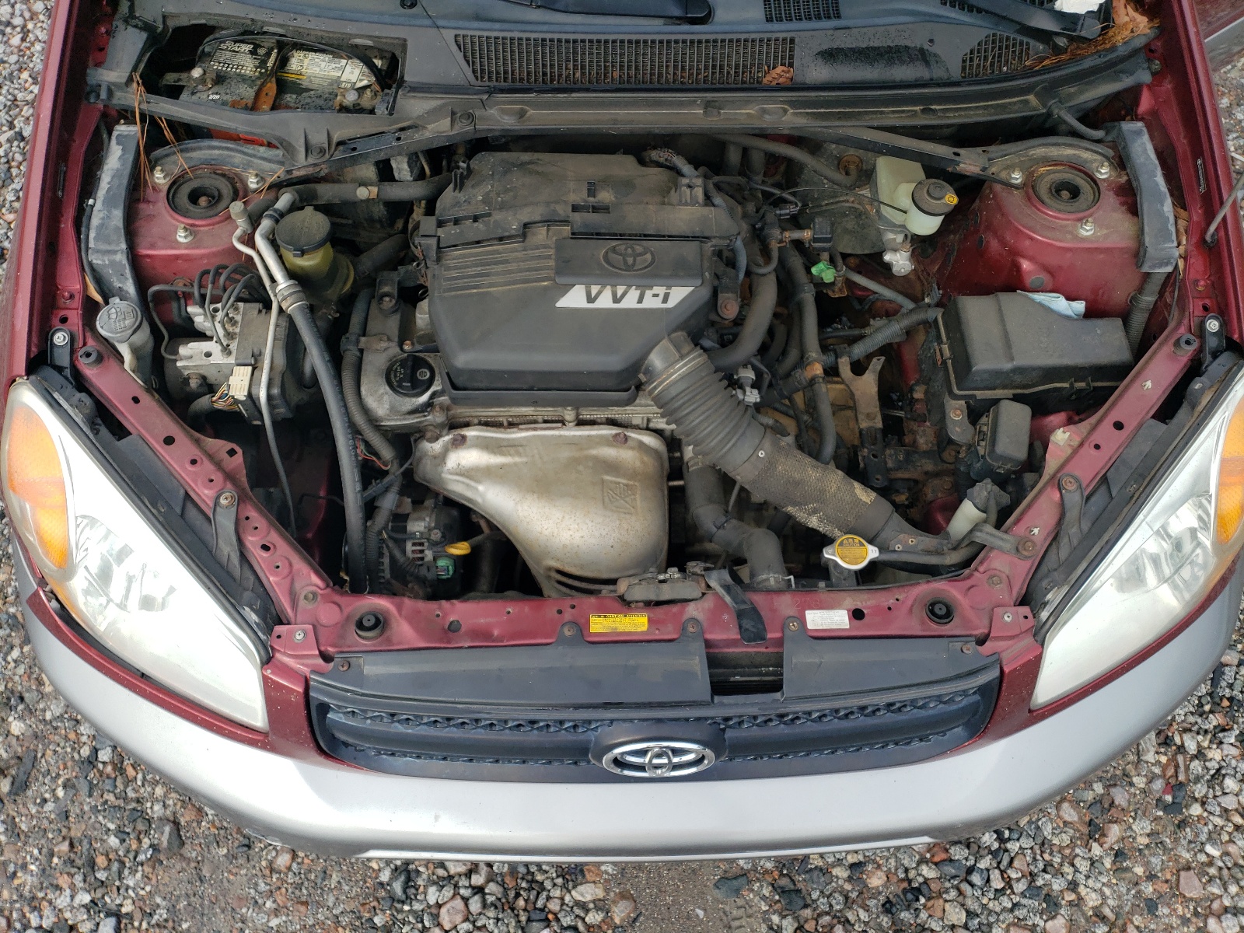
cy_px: 466
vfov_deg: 53.1
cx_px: 622
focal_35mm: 26
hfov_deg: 67.3
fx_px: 934
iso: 50
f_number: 1.5
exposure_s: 1/1250
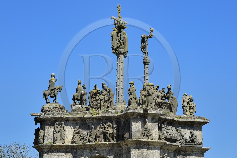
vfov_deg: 9.5
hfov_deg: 14.2
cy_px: 79
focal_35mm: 145
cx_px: 118
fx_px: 954
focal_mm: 145
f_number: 11
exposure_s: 1/500
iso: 200
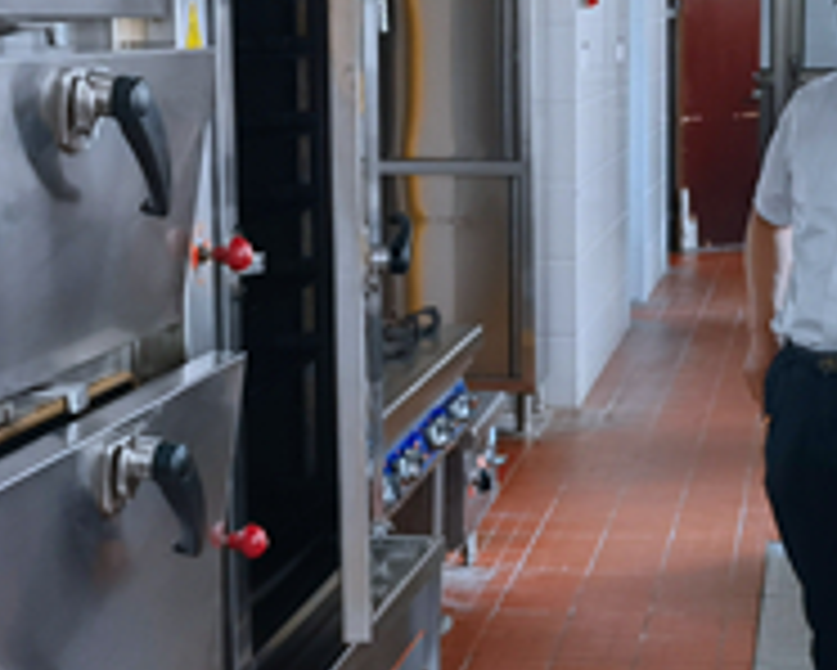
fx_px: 2107
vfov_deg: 18.1
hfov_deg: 21.8
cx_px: 796
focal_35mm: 85
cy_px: 324
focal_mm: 6.67
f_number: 1.9
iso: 160
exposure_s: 1/50
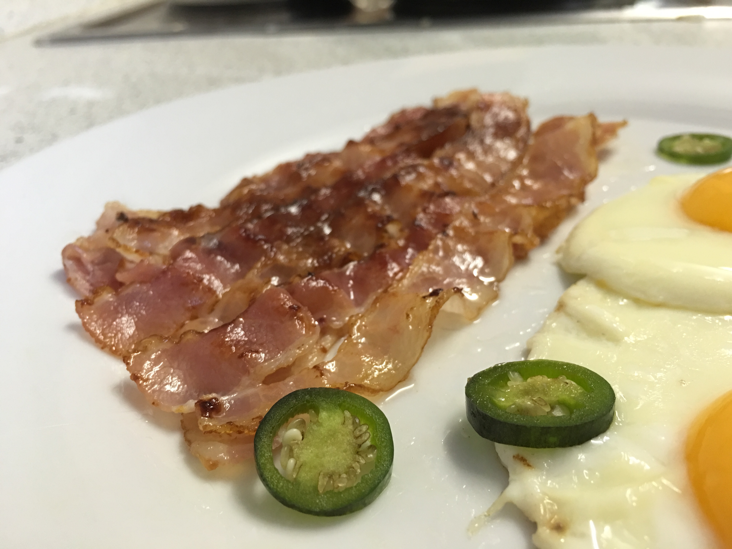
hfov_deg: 61.7
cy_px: 274
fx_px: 613
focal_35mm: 29
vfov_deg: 48.2
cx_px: 366
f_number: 2.2
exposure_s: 1/10
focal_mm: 4.15
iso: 80
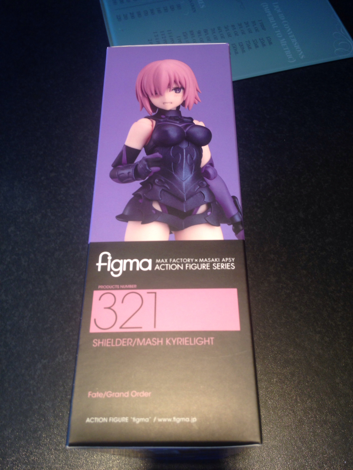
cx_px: 176
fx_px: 449
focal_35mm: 33
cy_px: 235
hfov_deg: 42.9
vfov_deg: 55.4
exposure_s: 1/24
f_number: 2.4
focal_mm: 4.12
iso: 50
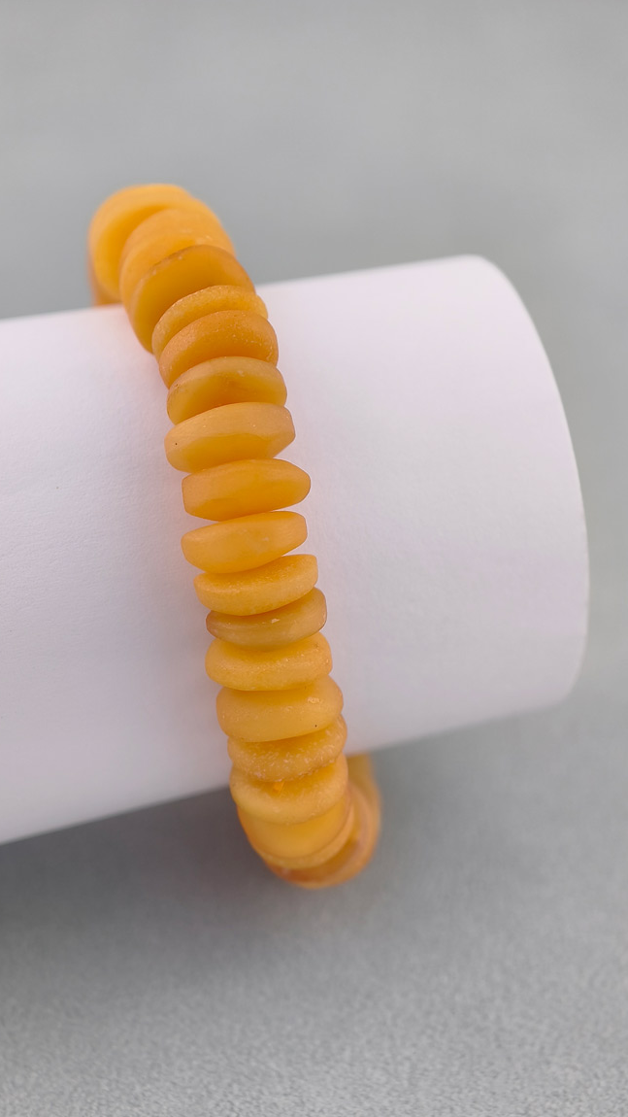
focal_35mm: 93
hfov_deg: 13.0
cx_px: 321
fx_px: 2753
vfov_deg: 22.9
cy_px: 558
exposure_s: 1/160
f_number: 2.67
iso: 125
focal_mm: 22.48
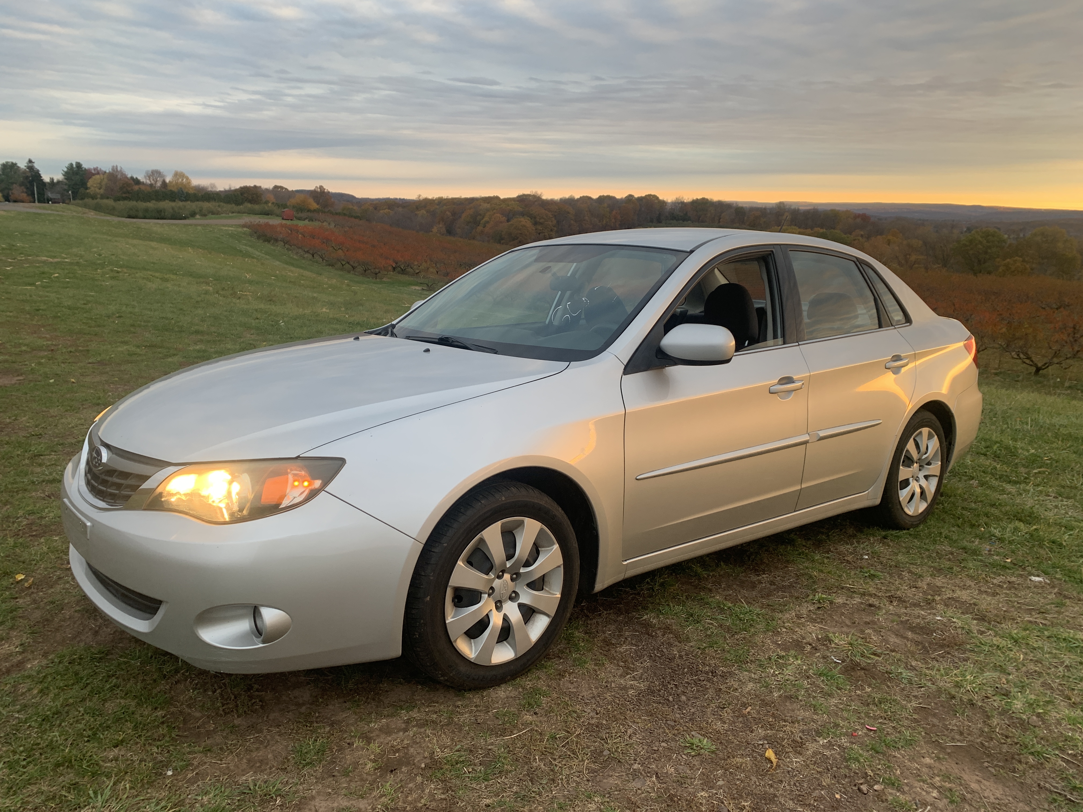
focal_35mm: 26
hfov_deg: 67.3
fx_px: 813
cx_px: 542
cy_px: 406
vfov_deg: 53.1
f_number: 1.8
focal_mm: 4.25
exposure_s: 1/121
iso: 64
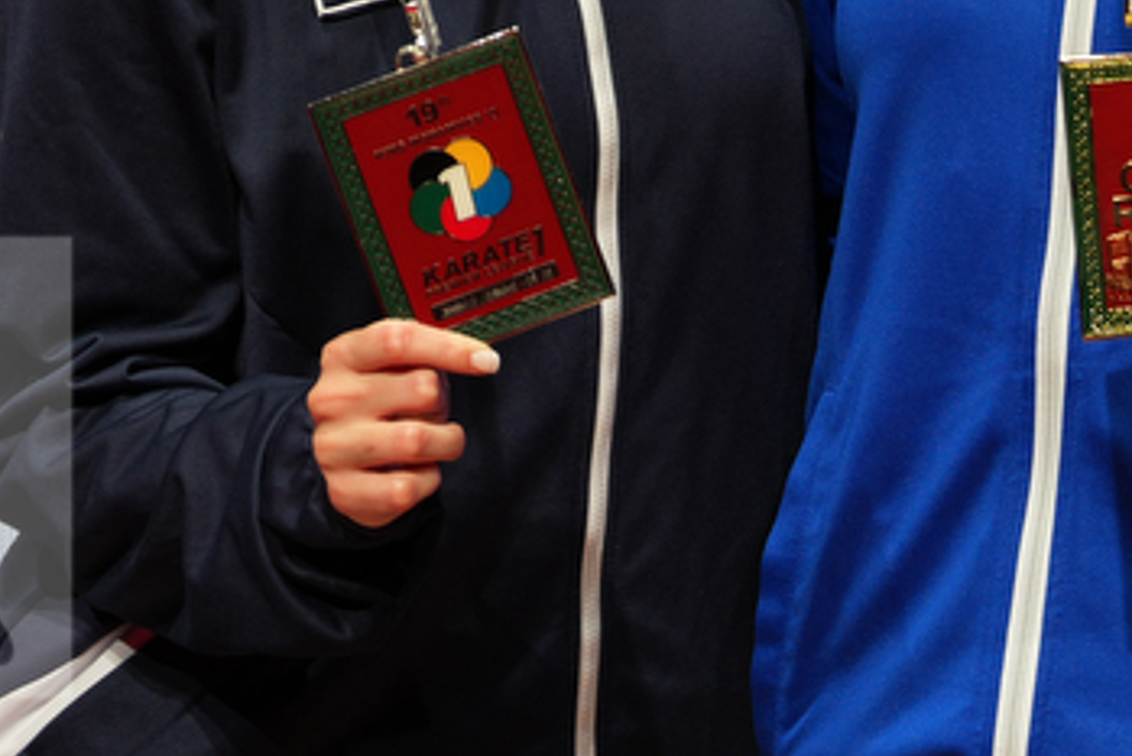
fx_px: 20604
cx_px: 1554
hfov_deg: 3.1
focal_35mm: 655
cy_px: -432
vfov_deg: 2.1
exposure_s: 1/250
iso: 125
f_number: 2.8
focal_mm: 143
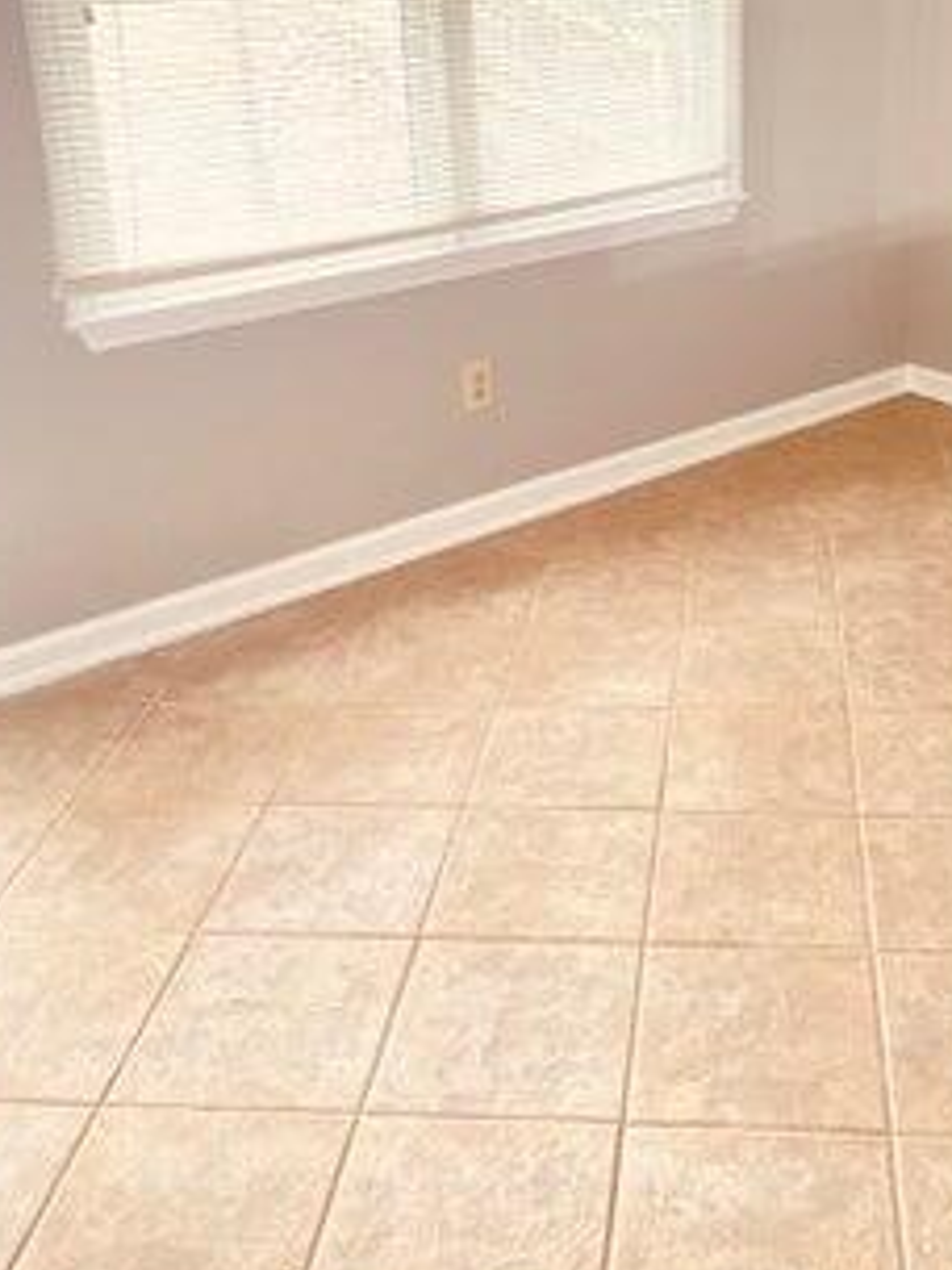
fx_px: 1503
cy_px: 389
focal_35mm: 41
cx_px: 693
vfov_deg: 44.9
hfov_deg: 34.5
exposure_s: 1/24
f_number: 1.8
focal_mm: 4.25
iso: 1000
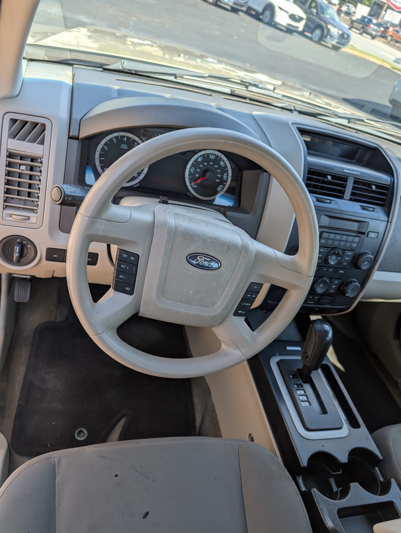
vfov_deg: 71.5
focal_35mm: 24
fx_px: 370
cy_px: 266
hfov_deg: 56.9
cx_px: 200
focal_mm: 6.9
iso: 17
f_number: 1.68
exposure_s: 1/229
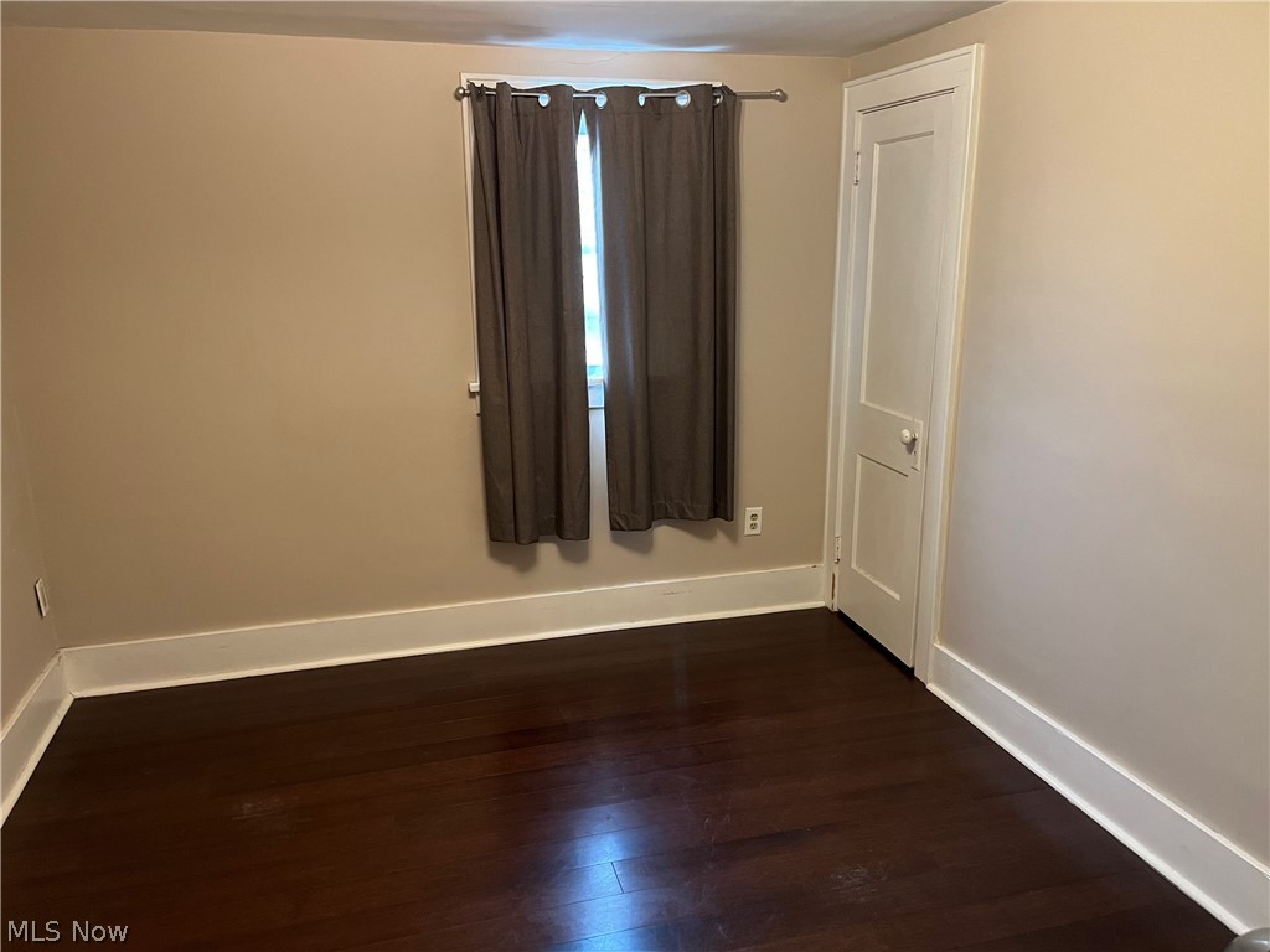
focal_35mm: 26
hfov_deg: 67.3
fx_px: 954
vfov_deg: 53.1
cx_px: 635
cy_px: 476
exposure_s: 1/60
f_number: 1.6
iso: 400
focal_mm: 5.1
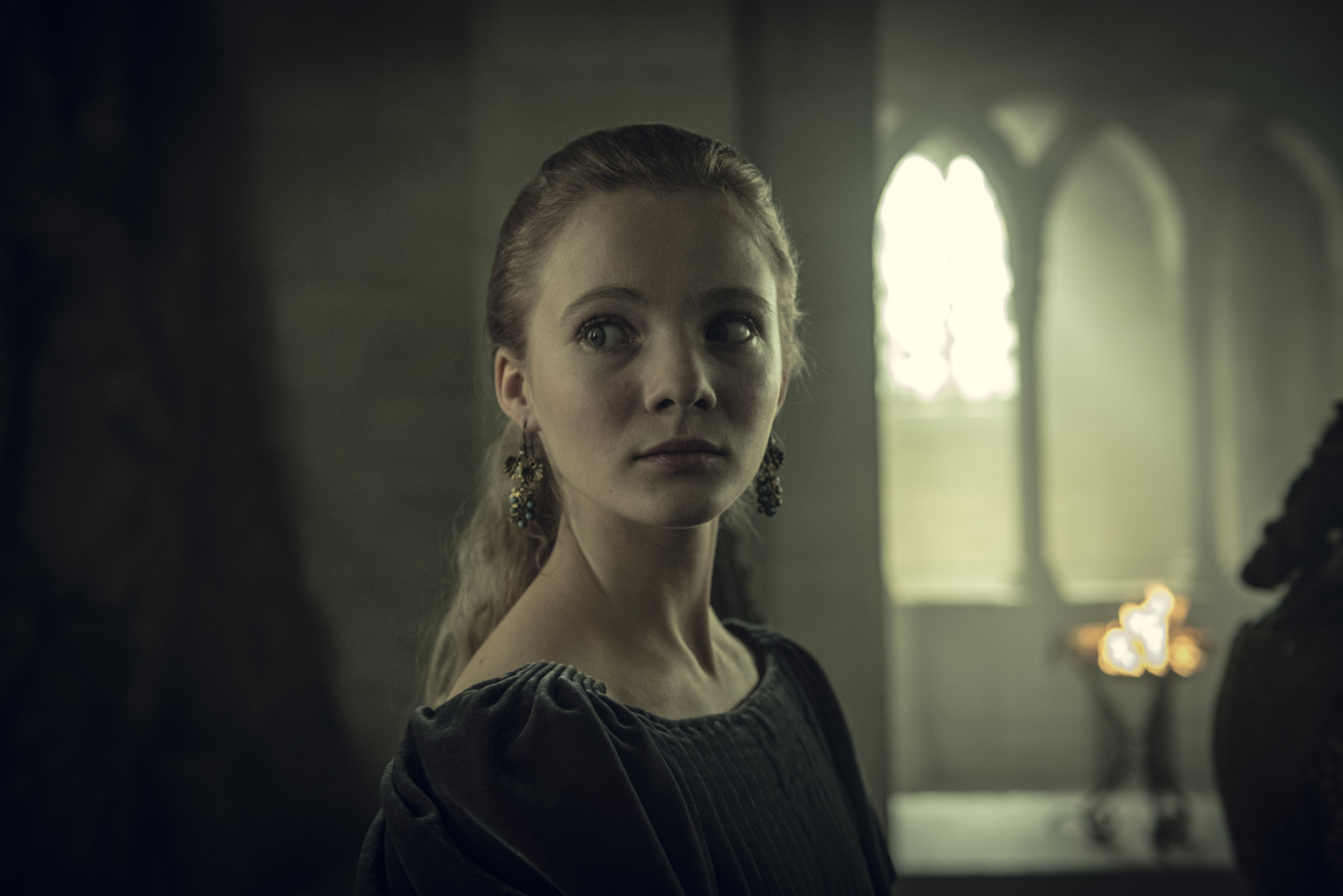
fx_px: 1493
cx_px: 672
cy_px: 448
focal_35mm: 40
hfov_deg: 48.4
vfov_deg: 33.4
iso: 1600
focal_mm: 40
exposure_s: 1/125
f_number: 3.2
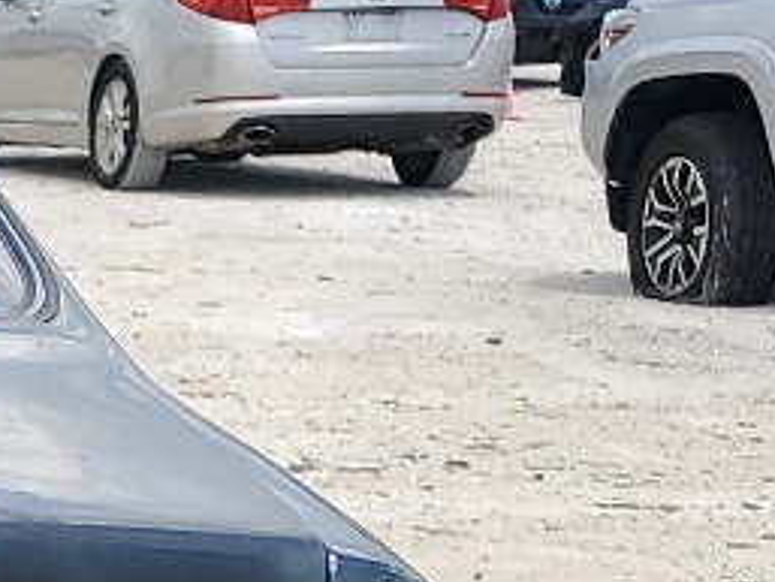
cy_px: 1146
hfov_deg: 10.1
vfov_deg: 8.7
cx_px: -1294
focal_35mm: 162
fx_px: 3629
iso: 50
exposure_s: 1/2500
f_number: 1.5
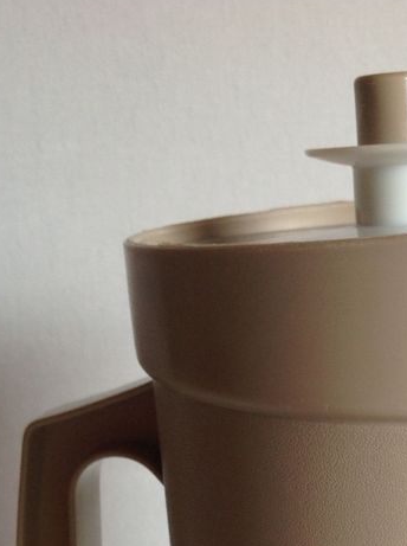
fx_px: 1195
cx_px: 390
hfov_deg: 18.9
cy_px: 582
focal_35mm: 76
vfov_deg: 24.2
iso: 64
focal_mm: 4.28
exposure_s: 1/15
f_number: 2.4
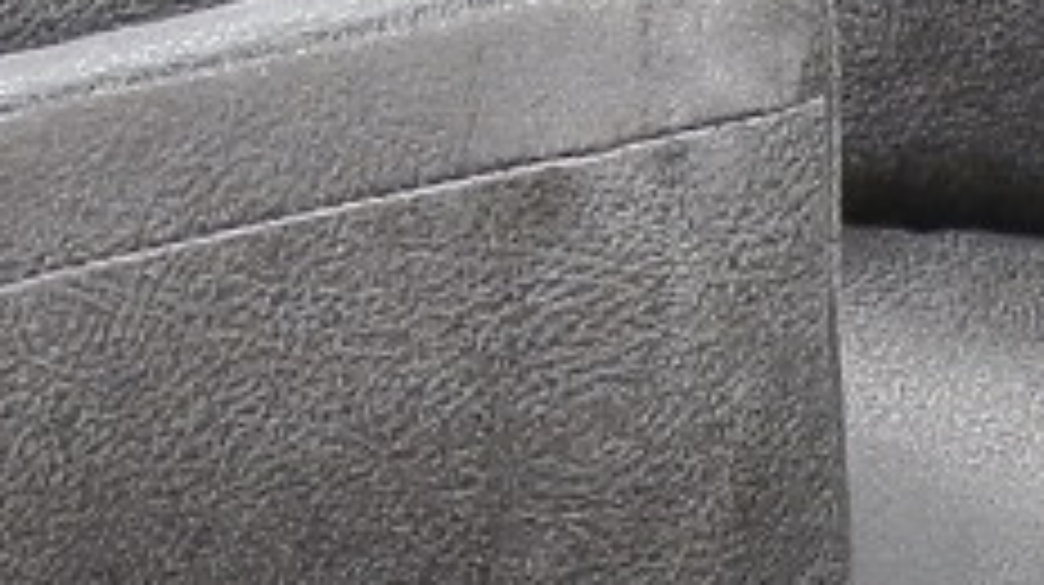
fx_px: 8657
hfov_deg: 6.9
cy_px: 1962
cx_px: 693
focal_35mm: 313
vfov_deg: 3.7
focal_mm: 6.78
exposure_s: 1/2
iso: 64
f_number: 3.3
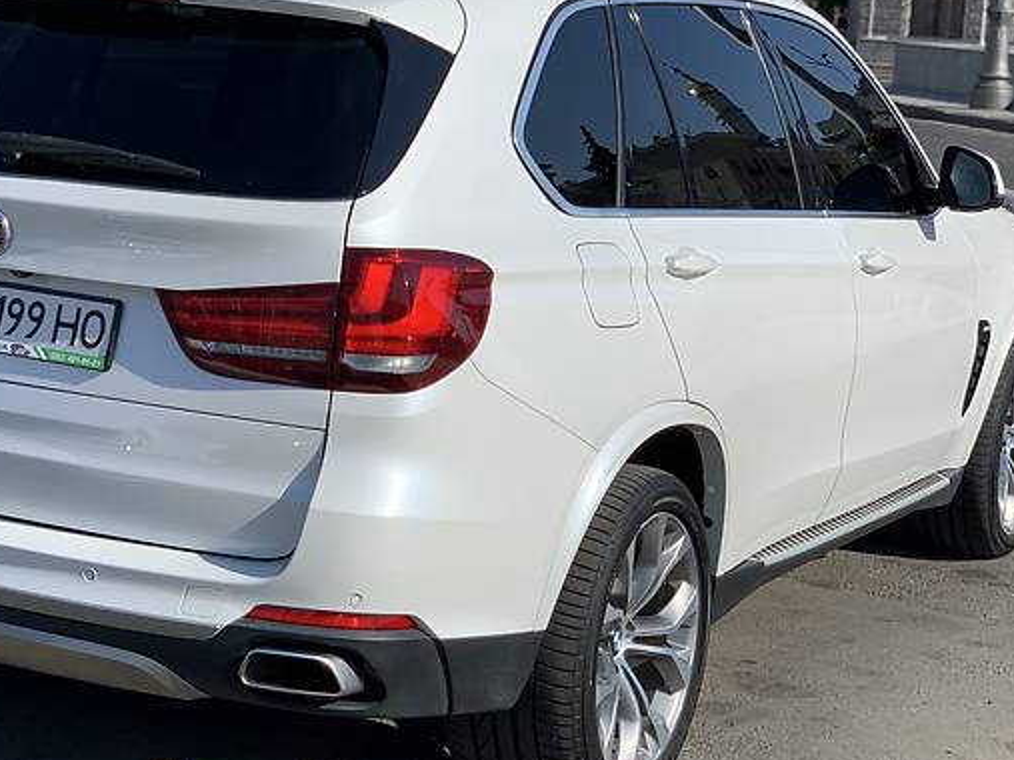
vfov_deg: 18.0
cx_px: 324
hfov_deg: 23.7
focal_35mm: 82
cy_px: 366
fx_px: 2401
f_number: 2.4
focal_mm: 6
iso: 16
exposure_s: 1/1597
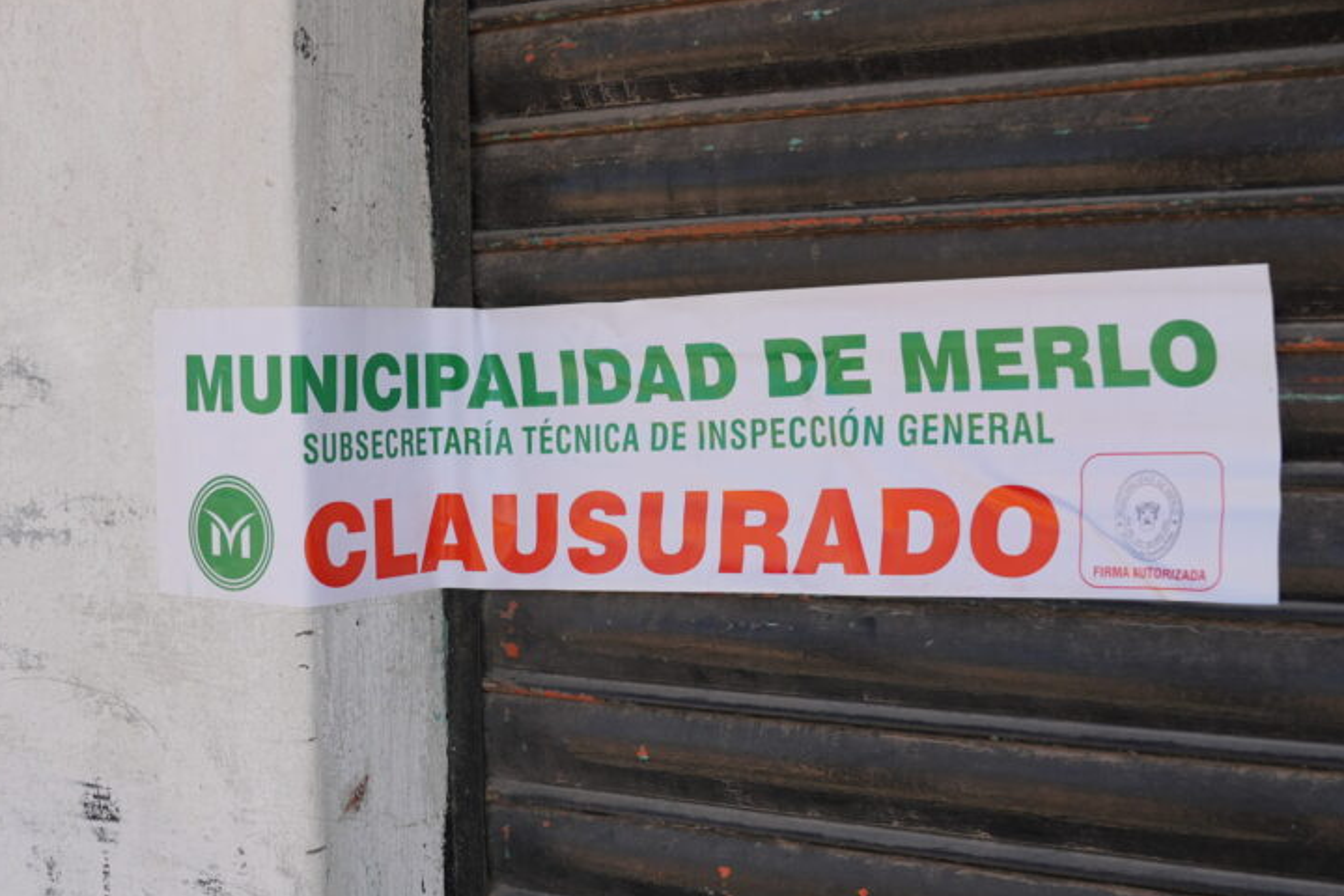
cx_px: 642
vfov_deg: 27.0
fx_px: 1867
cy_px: 494
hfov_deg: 39.6
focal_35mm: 50
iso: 100
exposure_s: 1/250
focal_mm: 24
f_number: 4.5
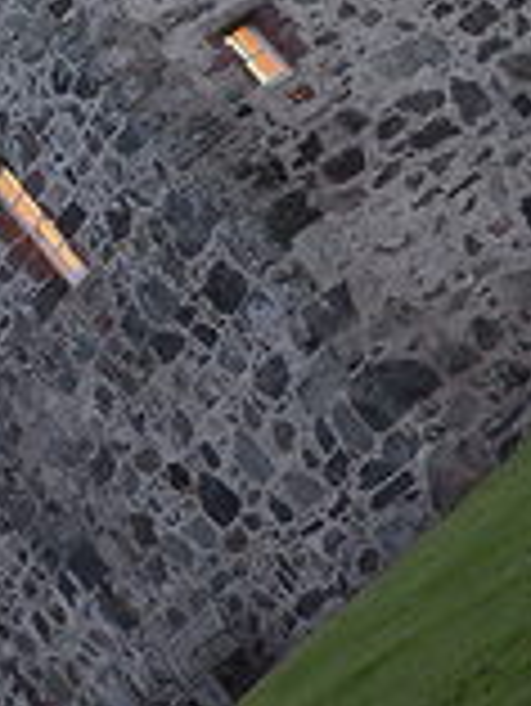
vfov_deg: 15.4
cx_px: 238
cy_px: -63
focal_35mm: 125
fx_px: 2553
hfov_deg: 11.9
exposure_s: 1/15
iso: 6400
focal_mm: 34
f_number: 6.3
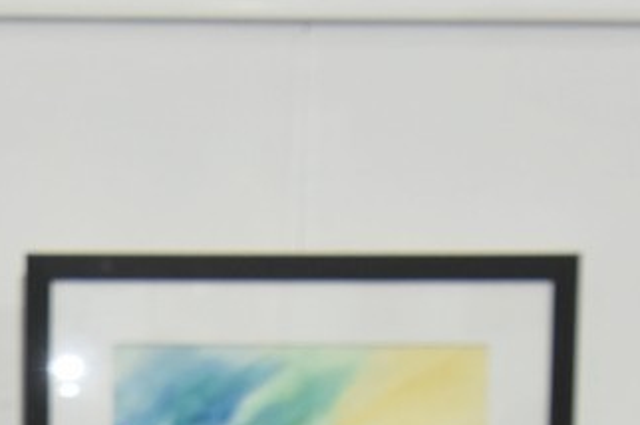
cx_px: 6
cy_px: 821
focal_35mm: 191
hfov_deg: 10.7
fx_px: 3392
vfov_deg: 7.0
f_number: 4.5
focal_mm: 32
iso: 800
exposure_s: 1/80
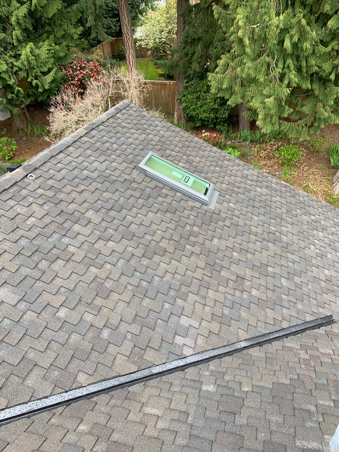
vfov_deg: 67.3
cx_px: 170
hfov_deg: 53.1
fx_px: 339
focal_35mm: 26
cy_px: 226
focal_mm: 4.25
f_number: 1.8
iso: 32
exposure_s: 1/122
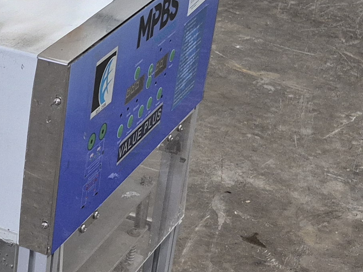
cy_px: 135
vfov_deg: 14.6
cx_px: -133
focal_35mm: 101
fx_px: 1059
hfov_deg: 17.9
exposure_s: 1/120
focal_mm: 5.4
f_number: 1.8
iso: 320
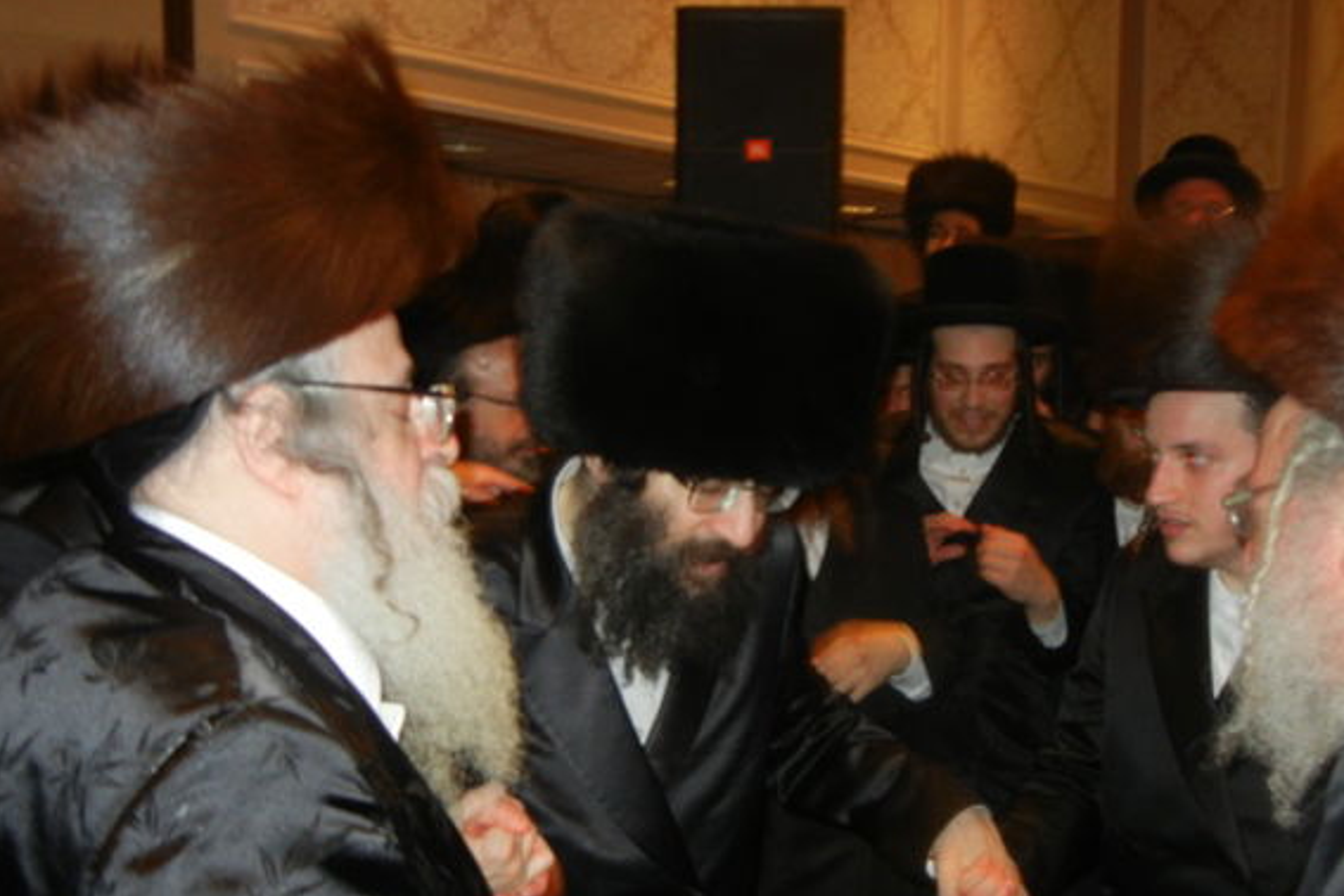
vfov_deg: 30.3
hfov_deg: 44.4
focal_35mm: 44
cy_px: 609
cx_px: 777
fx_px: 1643
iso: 200
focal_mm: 5.4
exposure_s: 1/30
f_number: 3.5
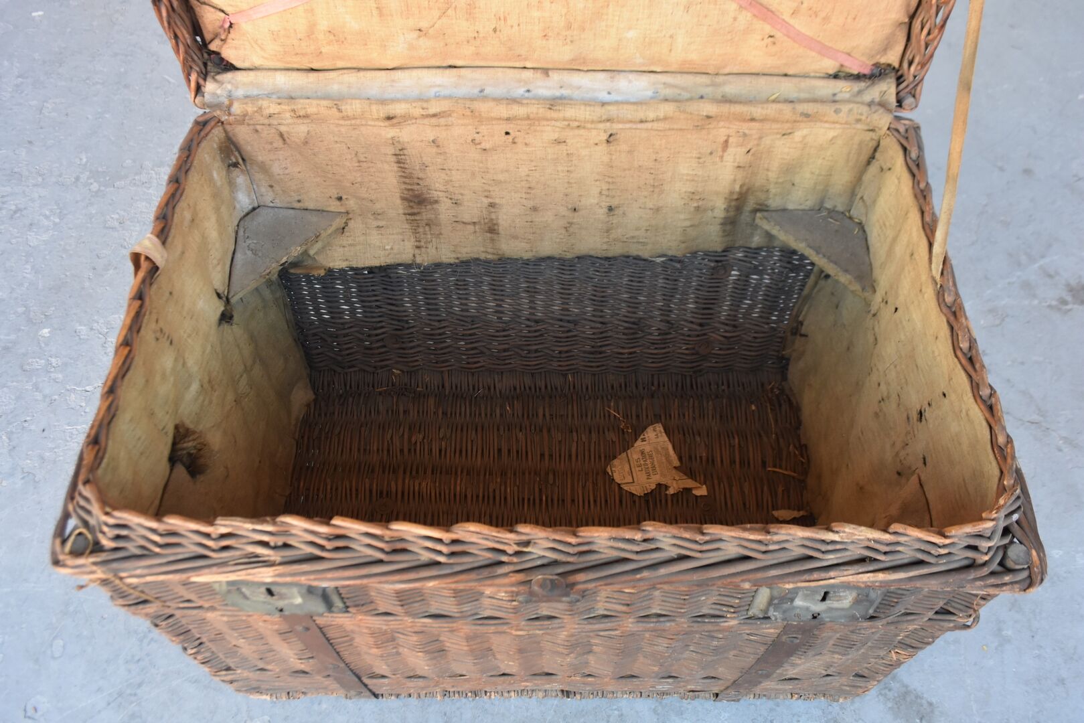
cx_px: 542
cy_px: 362
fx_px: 903
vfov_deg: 43.6
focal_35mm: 30
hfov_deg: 61.9
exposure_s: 1/100
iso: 800
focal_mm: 20
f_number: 5
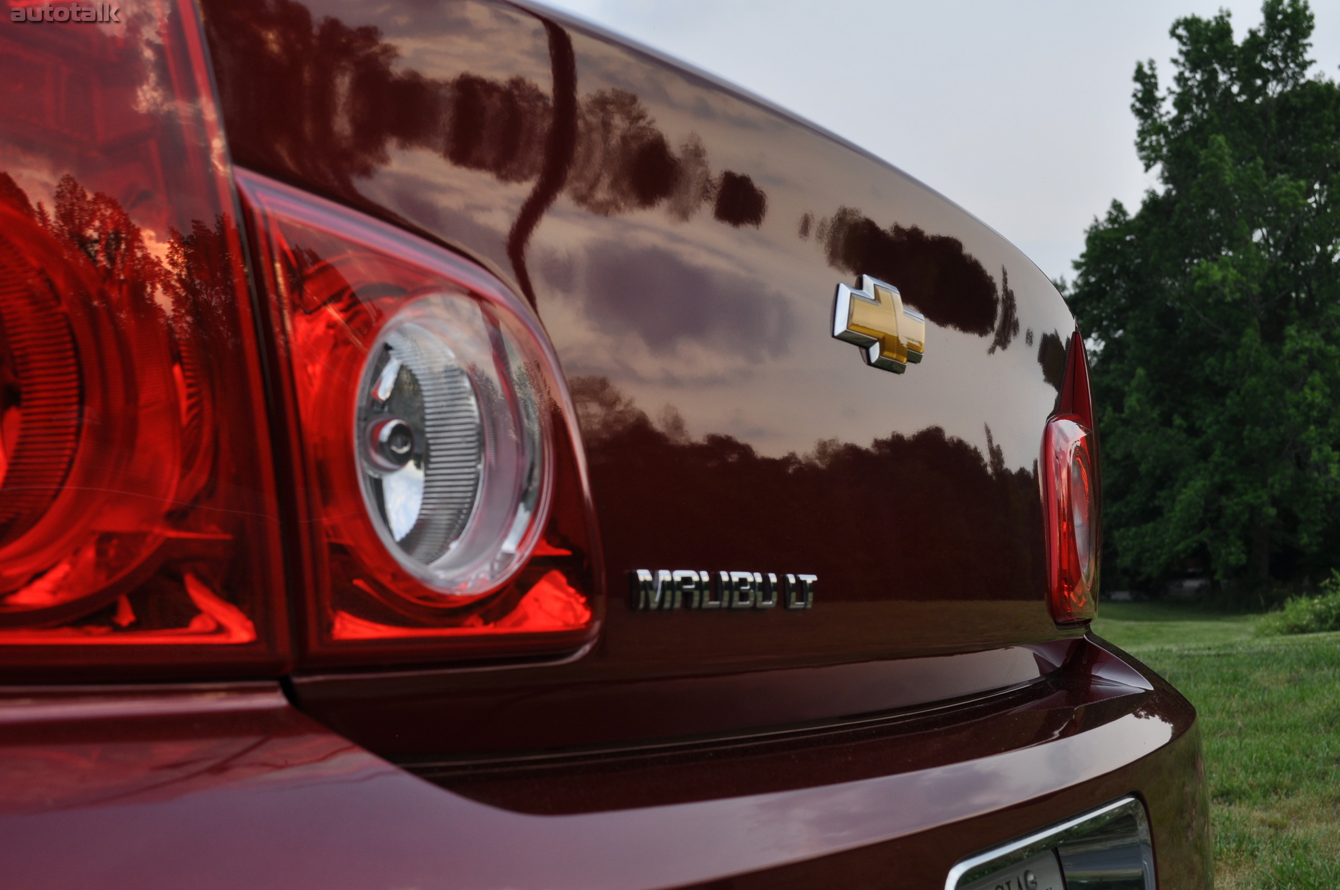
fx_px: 1896
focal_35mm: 51
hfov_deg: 38.9
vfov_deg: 26.4
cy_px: 445
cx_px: 670
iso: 200
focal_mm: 34
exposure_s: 1/125
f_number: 9
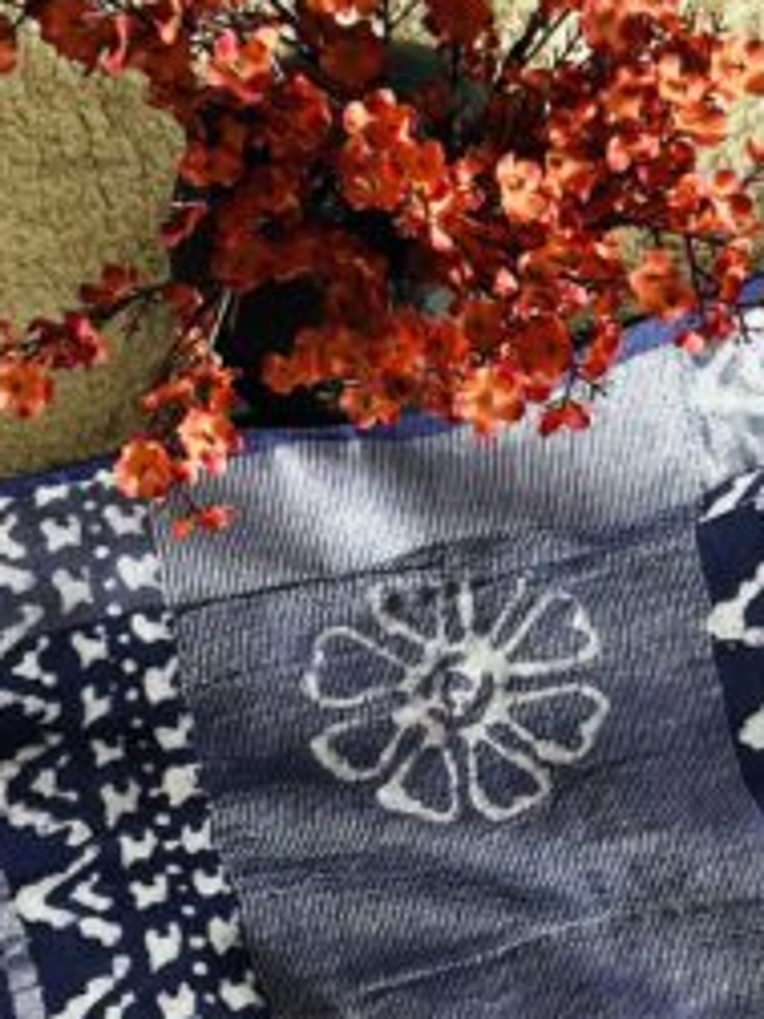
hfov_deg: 13.1
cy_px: 791
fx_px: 3325
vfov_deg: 17.3
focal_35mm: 113
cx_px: 523
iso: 200
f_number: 1.78
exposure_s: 1/60
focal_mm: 6.86
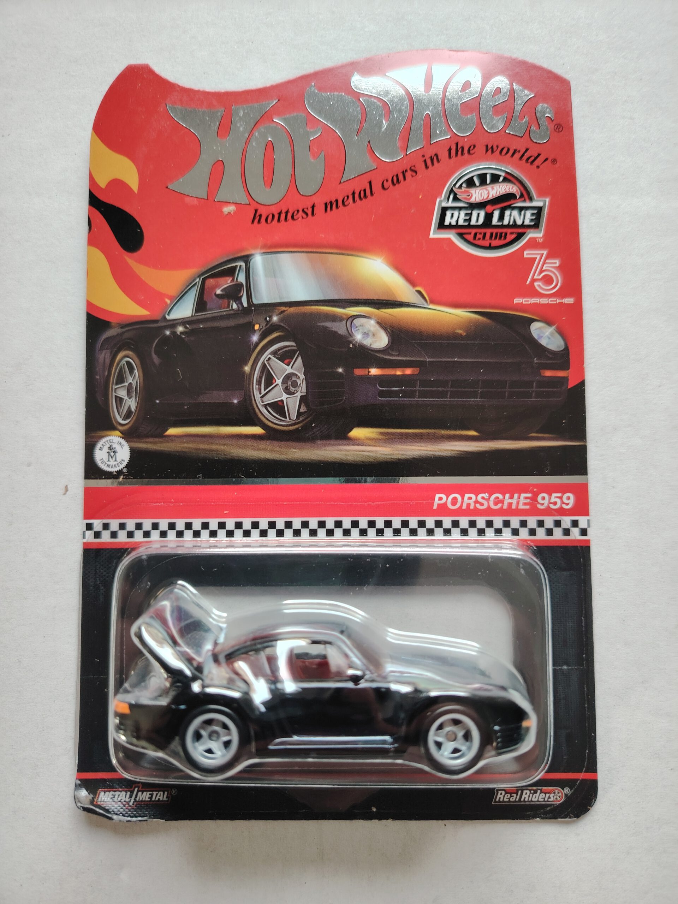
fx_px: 627
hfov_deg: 56.8
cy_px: 452
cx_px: 339
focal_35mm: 24
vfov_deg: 71.6
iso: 694
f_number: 1.75
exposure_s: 1/33.3
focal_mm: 5.25
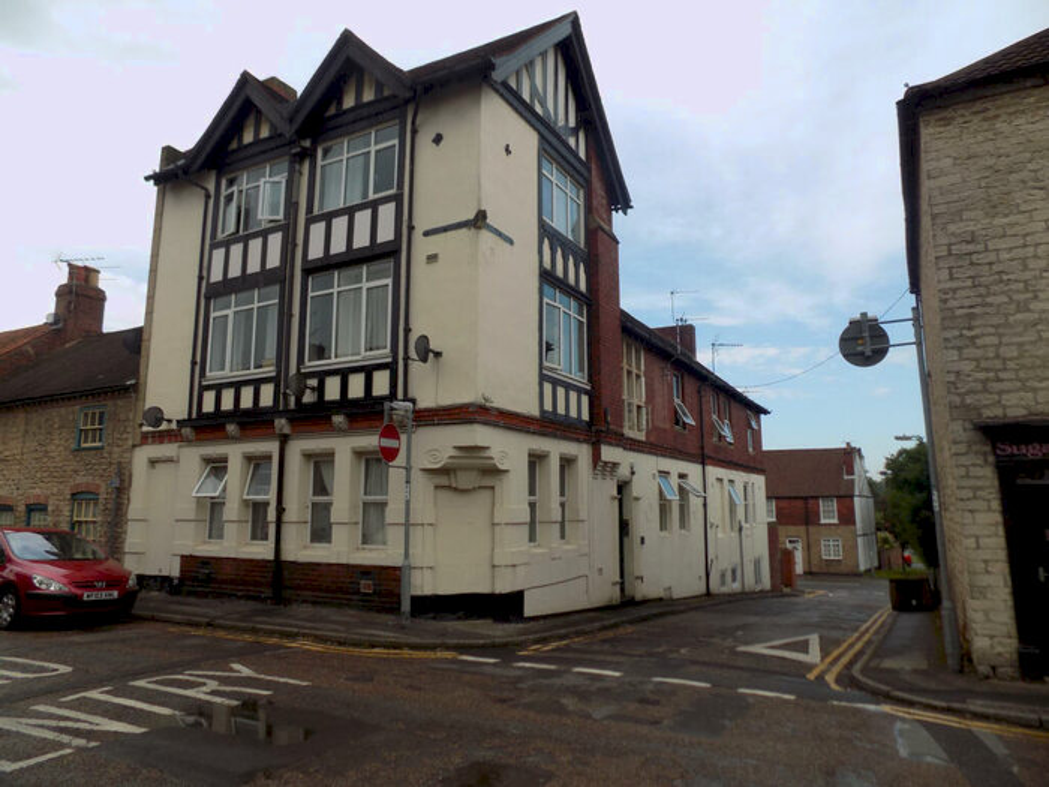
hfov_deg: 73.9
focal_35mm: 23
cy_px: 394
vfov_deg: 58.9
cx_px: 524
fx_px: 697
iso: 80
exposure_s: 1/640
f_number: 3.1
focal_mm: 4
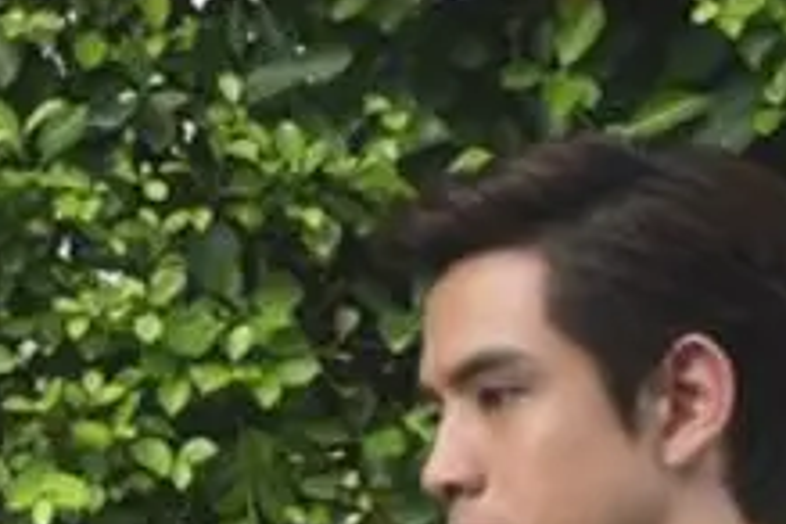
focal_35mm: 257
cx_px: -47
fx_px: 5611
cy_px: 921
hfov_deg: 8.0
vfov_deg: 5.3
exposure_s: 1/800
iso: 500
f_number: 5
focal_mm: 48
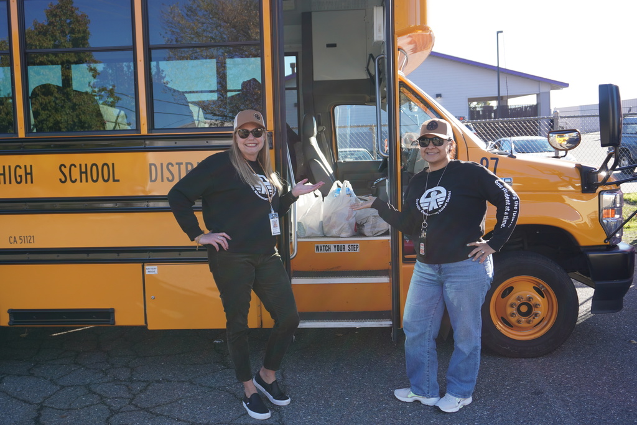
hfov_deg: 55.1
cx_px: 318
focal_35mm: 34
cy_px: 212
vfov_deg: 38.4
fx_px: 611
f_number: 5
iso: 100
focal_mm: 23
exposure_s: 1/125
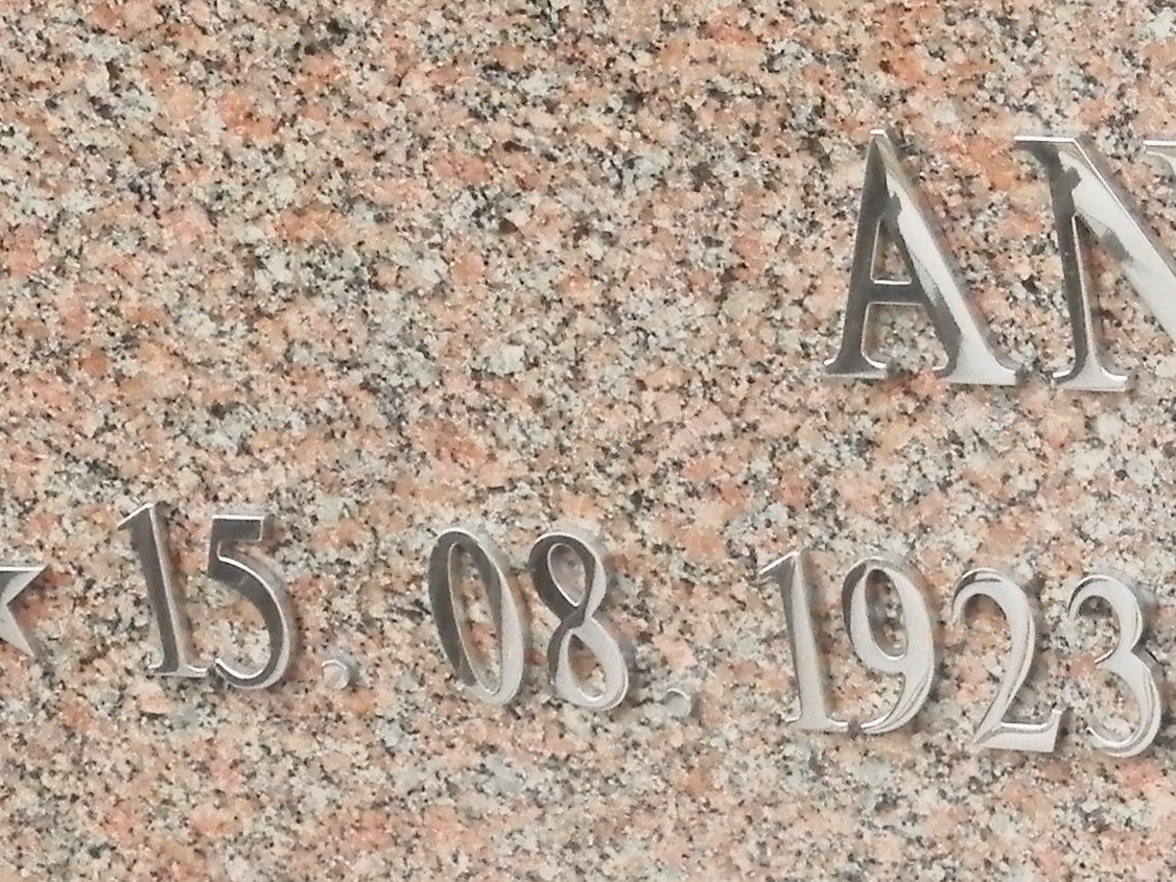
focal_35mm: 225
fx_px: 7645
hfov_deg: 8.6
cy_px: 1092
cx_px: 1618
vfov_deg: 6.6
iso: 200
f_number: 3.8
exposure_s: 1/80
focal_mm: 9.9
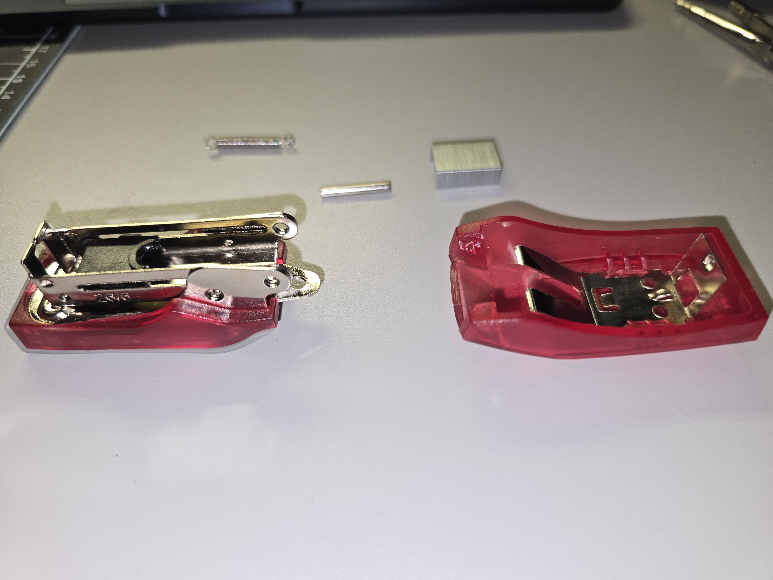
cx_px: 386
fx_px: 514
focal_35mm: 23
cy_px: 290
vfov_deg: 58.9
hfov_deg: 73.9
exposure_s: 1/60
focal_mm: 6.3
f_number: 1.7
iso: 64
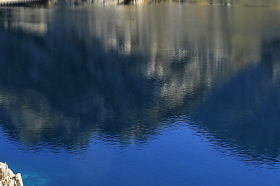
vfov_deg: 16.6
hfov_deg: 25.7
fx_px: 614
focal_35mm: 79
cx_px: 137
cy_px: -33
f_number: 9
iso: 100
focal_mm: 18
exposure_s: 1/100
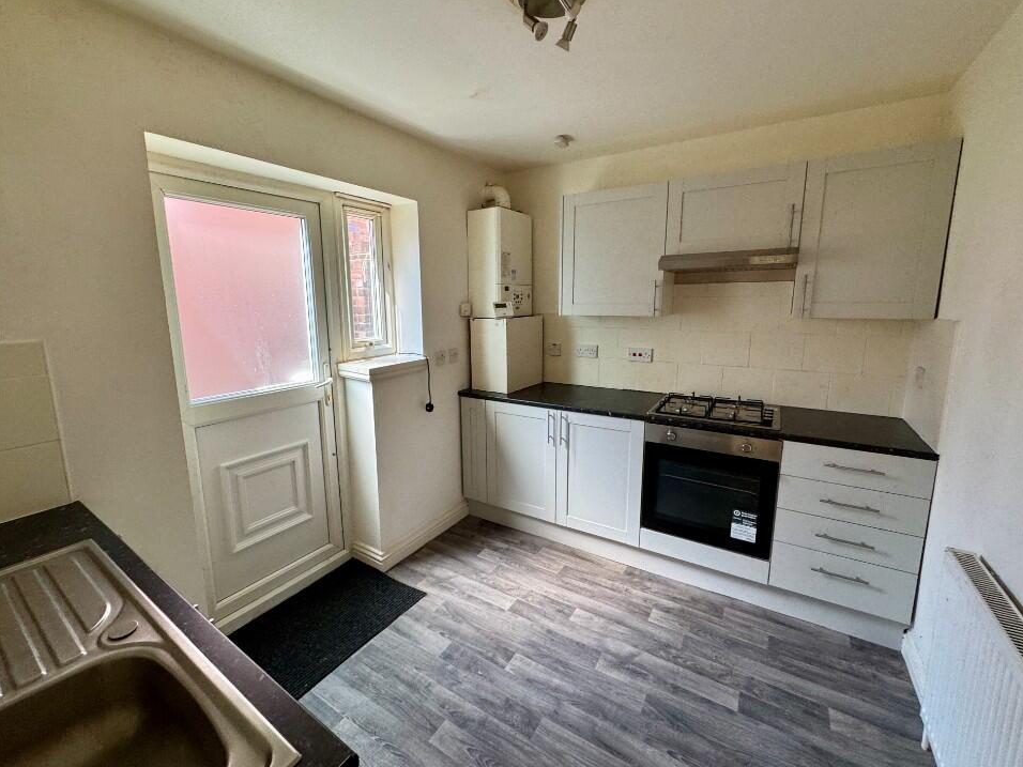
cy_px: 373
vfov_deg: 81.7
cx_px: 494
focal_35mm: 15
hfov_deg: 98.1
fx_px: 443
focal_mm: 2.22
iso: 160
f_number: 2.2
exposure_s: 1/99
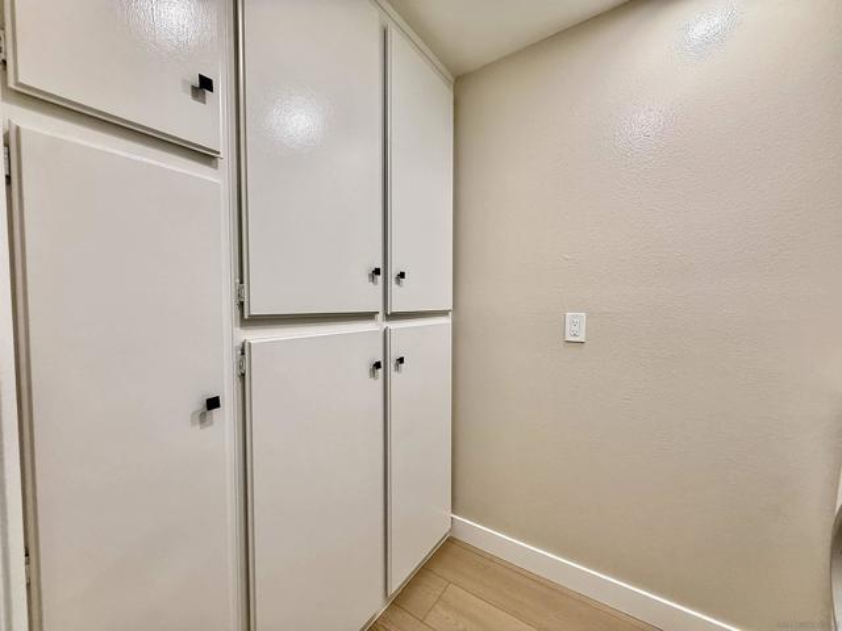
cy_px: 316
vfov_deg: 85.7
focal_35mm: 14
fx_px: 341
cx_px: 421
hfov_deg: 102.1
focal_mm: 2.22
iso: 200
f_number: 2.2
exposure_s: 1/120
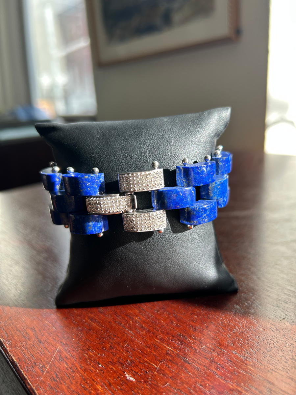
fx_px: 296
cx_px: 148
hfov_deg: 53.1
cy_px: 198
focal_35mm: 26
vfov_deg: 67.3
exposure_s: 1/145
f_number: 1.5
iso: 32
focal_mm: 5.7
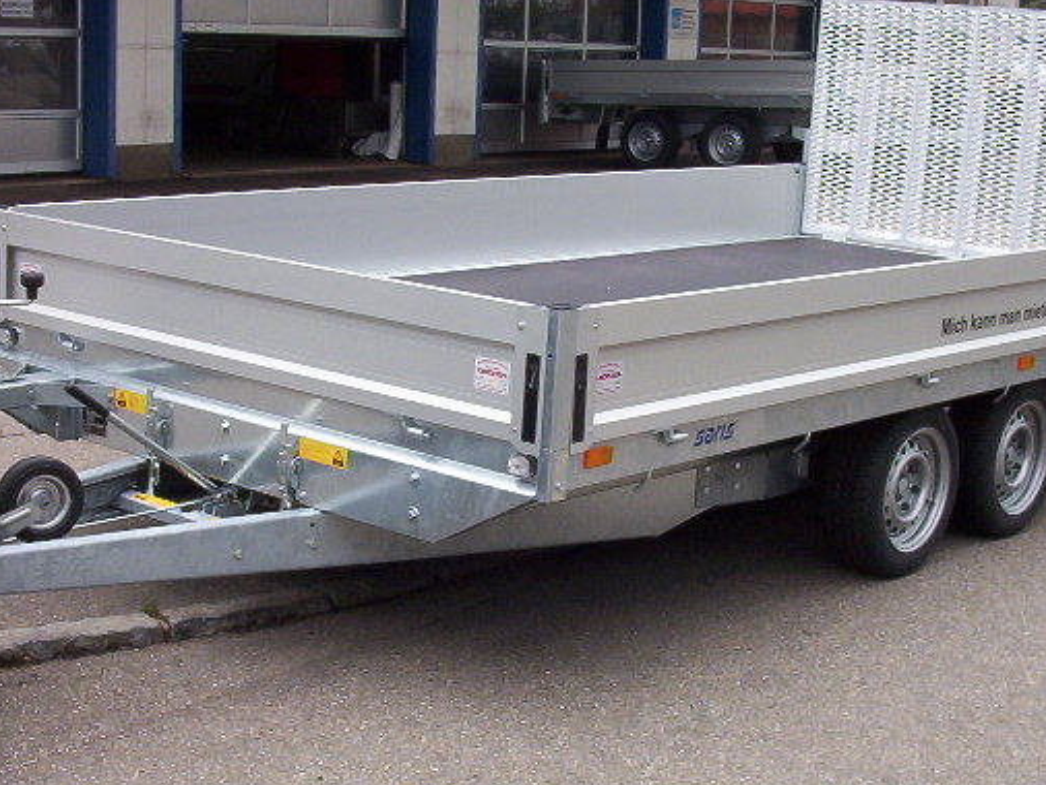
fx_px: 1905
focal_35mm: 63
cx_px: 506
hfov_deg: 30.7
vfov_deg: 23.3
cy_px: 372
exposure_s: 1/299
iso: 100
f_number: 4.5
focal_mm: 6
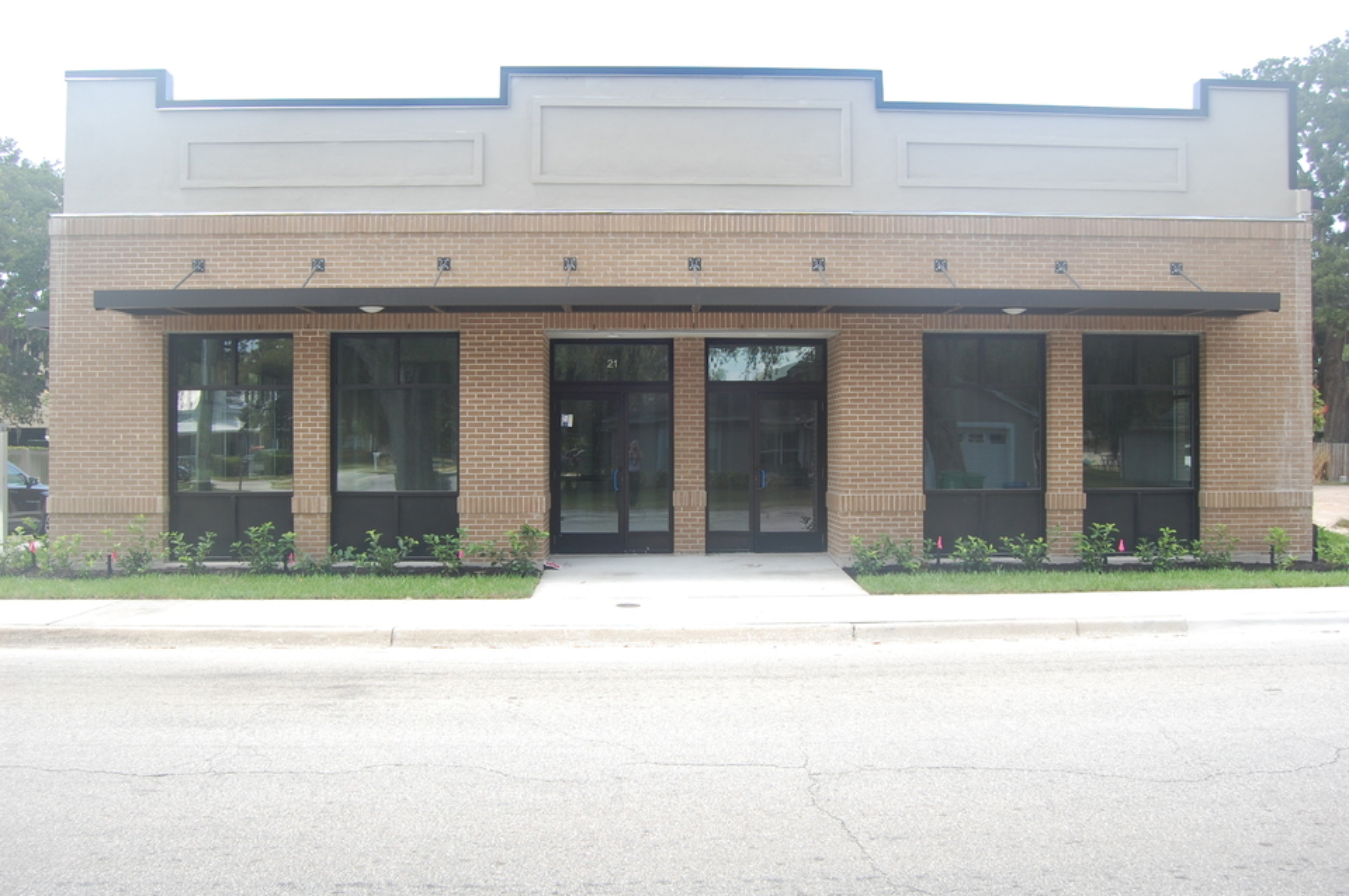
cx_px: 674
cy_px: 448
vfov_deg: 47.8
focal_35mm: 27
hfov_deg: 67.4
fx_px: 1011
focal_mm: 18
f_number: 5.6
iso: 200
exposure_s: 1/125
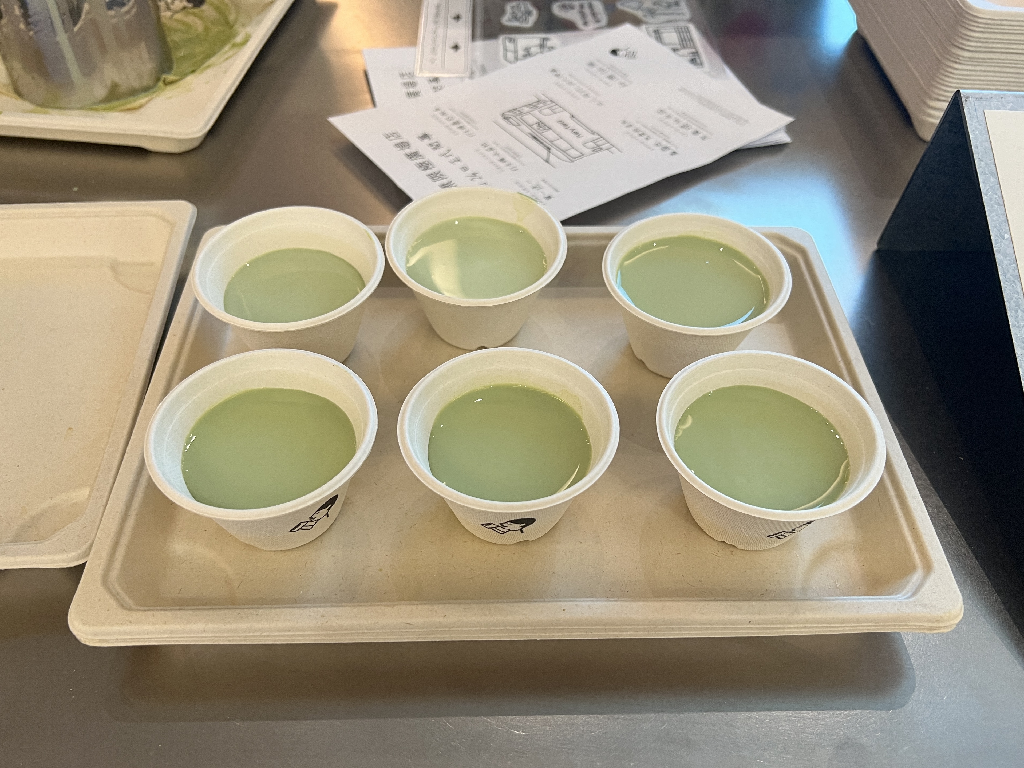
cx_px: 512
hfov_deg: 67.3
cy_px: 384
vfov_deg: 53.1
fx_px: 769
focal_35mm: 26
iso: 100
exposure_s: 1/50
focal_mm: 5.7
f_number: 1.5
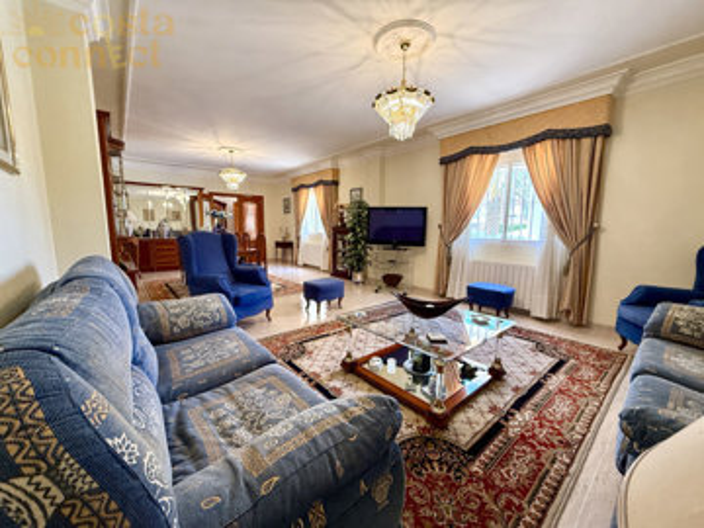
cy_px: 264
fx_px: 285
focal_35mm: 14
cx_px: 352
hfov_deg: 102.1
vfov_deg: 85.7
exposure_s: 1/100
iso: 250
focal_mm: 2.22
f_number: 2.2
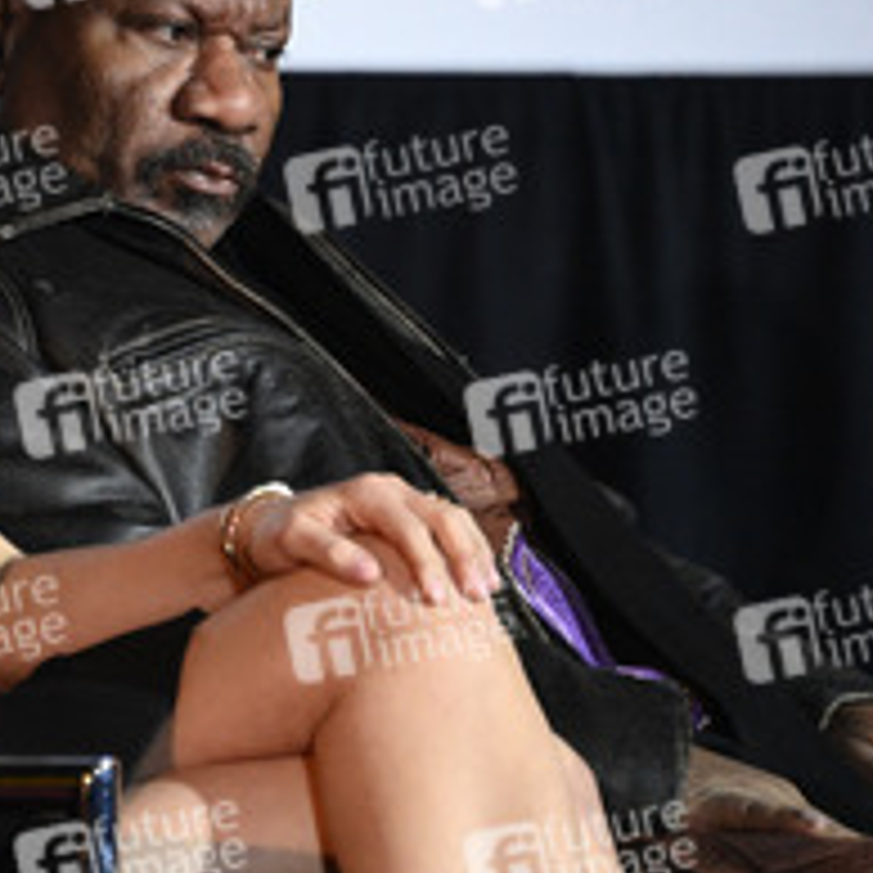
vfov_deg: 3.0
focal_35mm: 593
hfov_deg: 3.0
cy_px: 292
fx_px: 16920
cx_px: 11
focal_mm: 300
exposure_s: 1/160
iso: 10000
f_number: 5.6
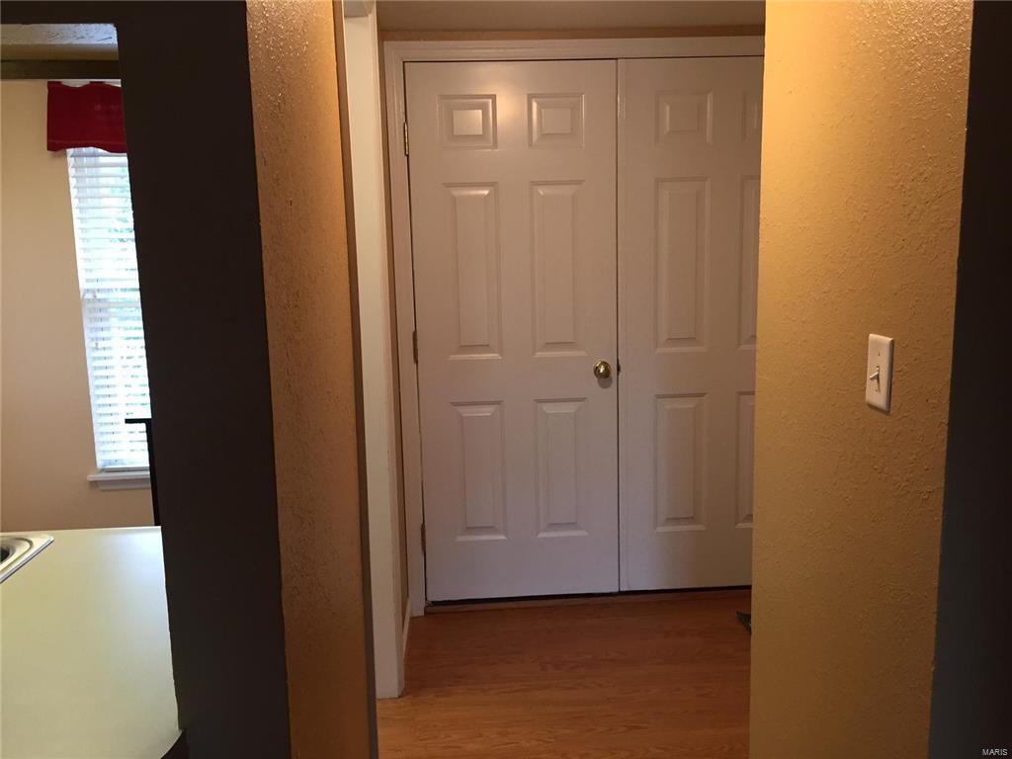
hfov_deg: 61.7
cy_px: 380
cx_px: 506
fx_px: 848
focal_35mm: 29
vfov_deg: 48.2
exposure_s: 1/30
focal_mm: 4.15
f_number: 2.2
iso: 125
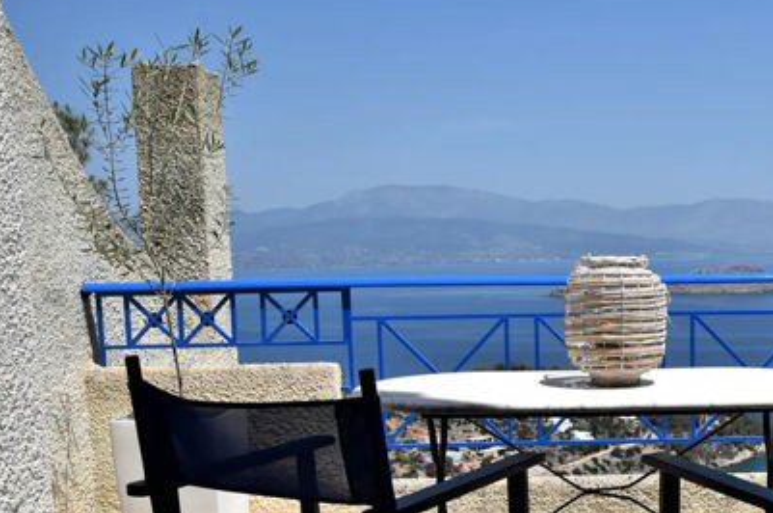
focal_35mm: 45
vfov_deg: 29.1
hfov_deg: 41.2
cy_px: 423
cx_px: 658
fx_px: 962
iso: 160
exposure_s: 1/500
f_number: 8
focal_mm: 17
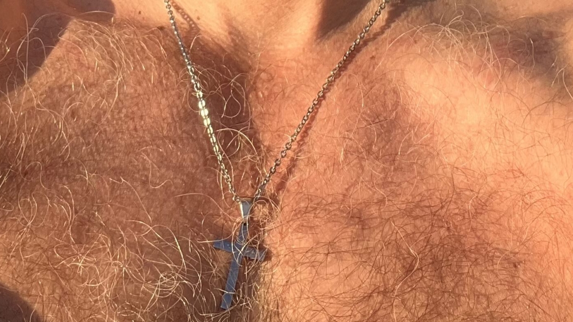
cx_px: 215
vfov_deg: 14.7
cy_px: -252
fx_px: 1094
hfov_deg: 29.2
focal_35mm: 72
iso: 32
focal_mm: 2.71
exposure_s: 1/515
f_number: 2.2
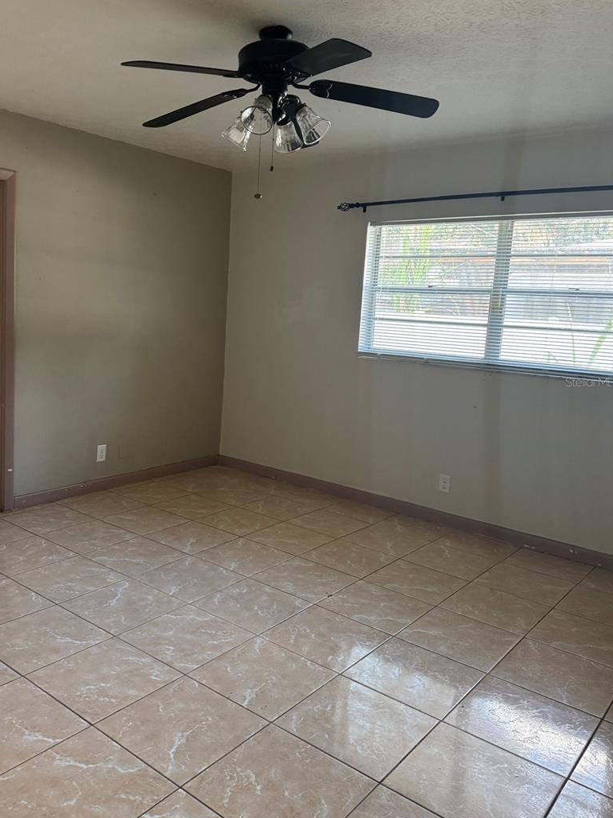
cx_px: 264
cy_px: 382
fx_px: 662
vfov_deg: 63.4
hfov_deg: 49.6
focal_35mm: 28
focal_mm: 6.76
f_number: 1.78
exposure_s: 1/60
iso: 250
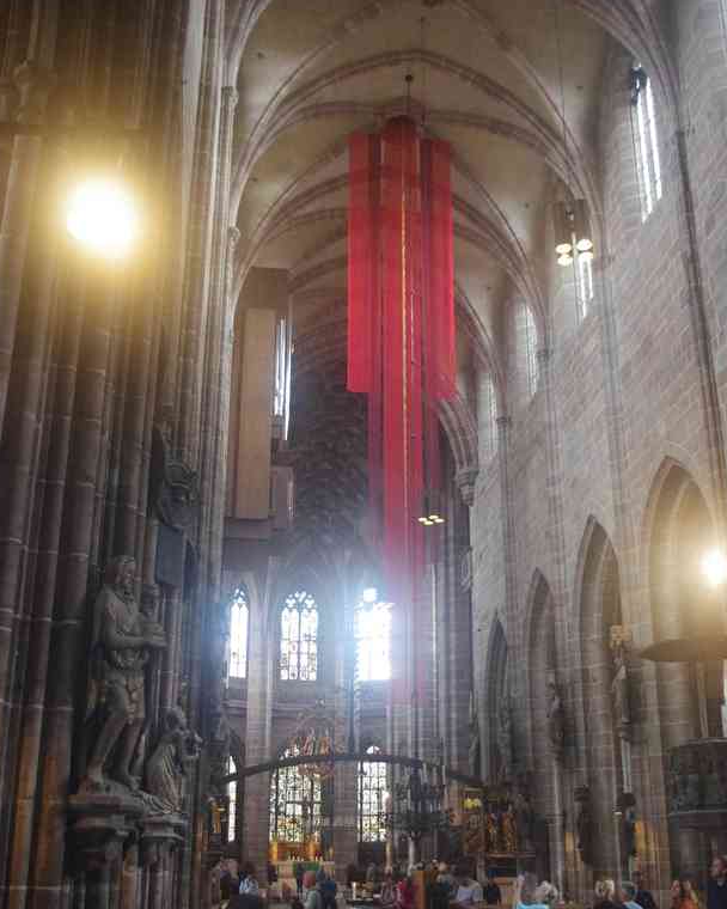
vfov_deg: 48.6
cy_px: 569
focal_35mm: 37
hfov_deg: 40.1
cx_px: 369
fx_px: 995
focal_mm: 20
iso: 3200
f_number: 4
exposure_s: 1/50
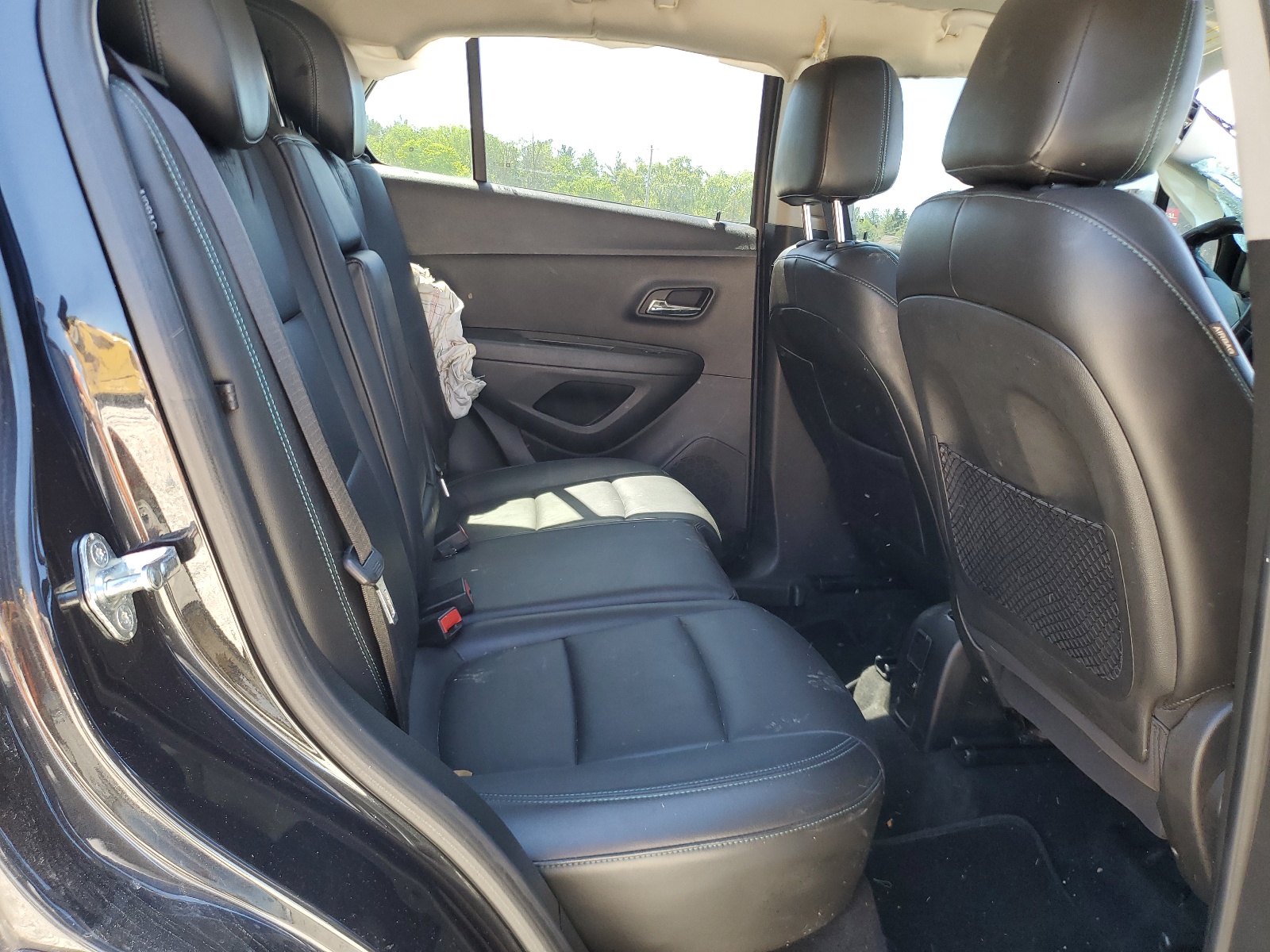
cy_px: 476
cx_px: 635
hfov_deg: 67.3
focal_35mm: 26
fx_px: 954
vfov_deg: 53.1
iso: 54
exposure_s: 1/120
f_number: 1.5
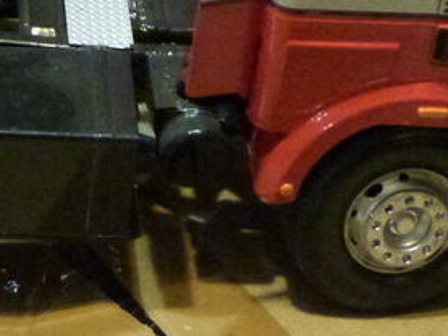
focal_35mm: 177
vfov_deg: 8.3
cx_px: 76
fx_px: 2292
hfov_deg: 11.1
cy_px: -103
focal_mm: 8.7
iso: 800
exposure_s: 1/15
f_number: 3.2
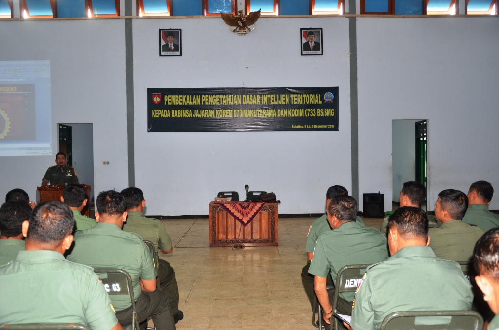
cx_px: 250
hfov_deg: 57.3
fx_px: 456
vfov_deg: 39.8
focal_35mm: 33
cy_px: 165
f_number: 3.8
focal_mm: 22
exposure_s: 1/30
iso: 400
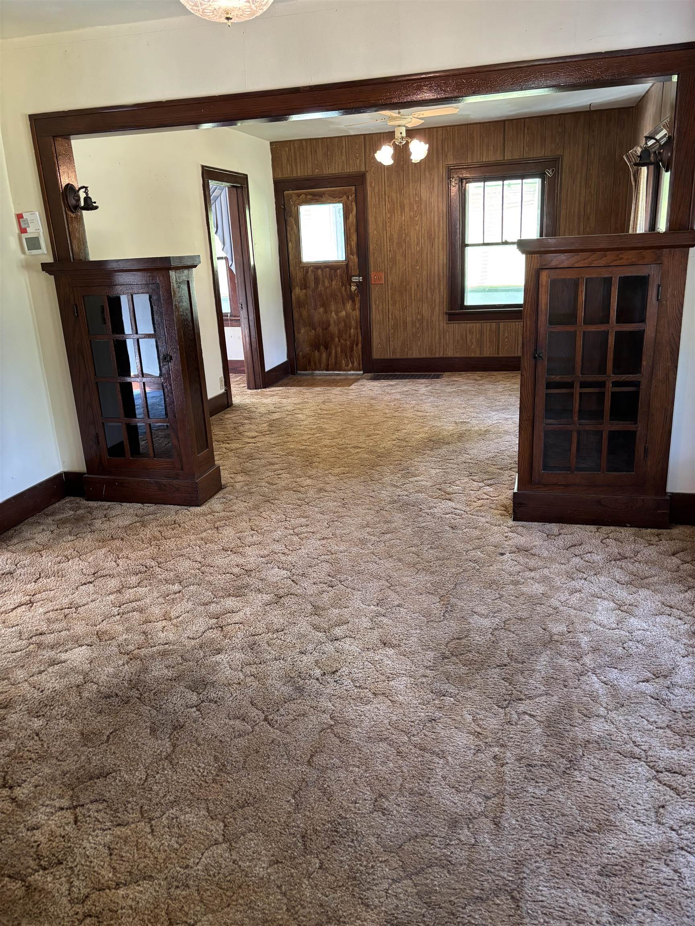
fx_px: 696
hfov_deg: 53.1
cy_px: 463
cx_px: 348
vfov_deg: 67.3
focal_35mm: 26
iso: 250
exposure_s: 1/60
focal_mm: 5.96
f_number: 1.6
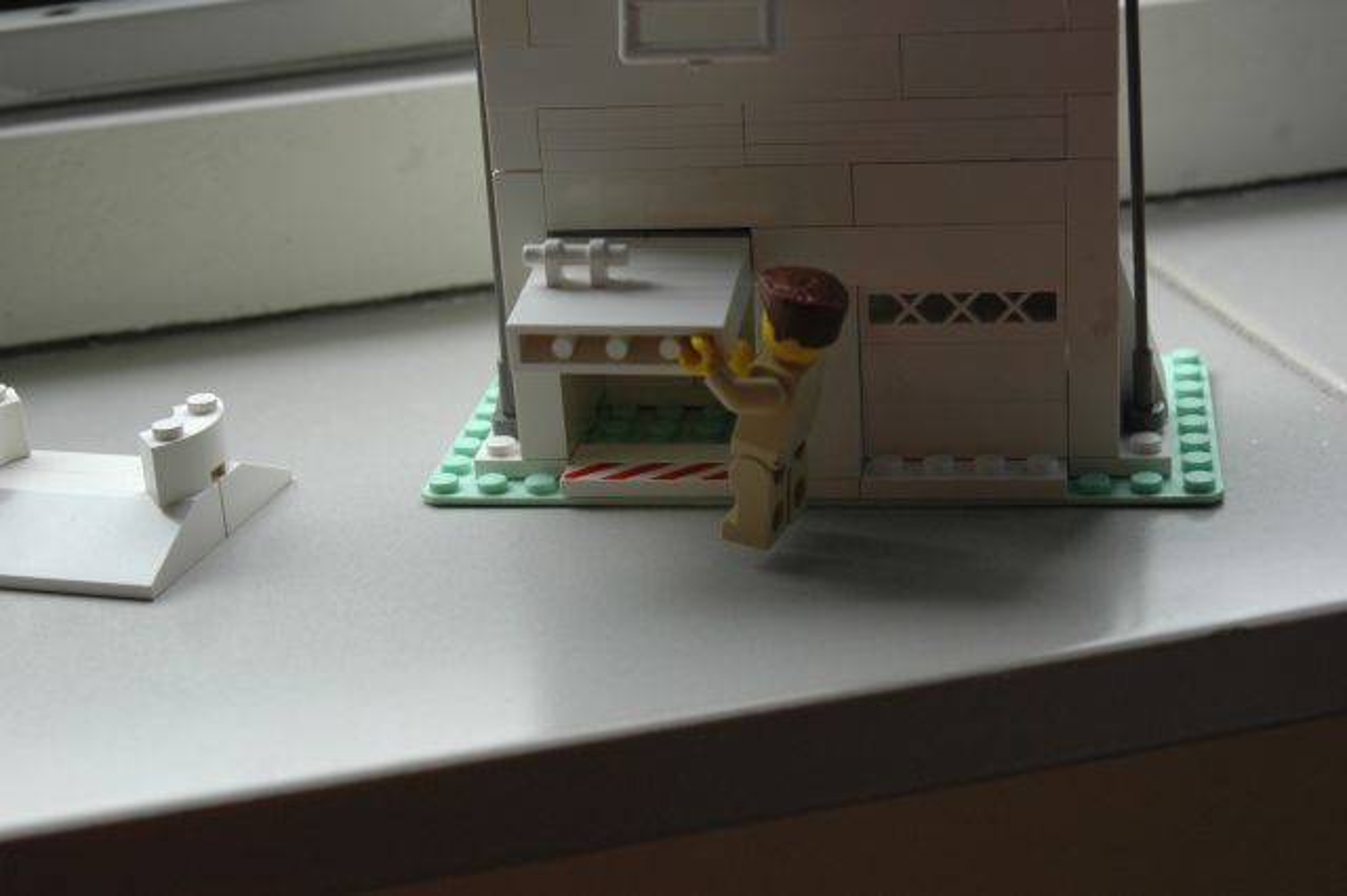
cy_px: 448
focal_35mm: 66
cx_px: 674
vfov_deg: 20.6
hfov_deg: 30.5
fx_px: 2468
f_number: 6.3
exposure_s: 1/160
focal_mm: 44
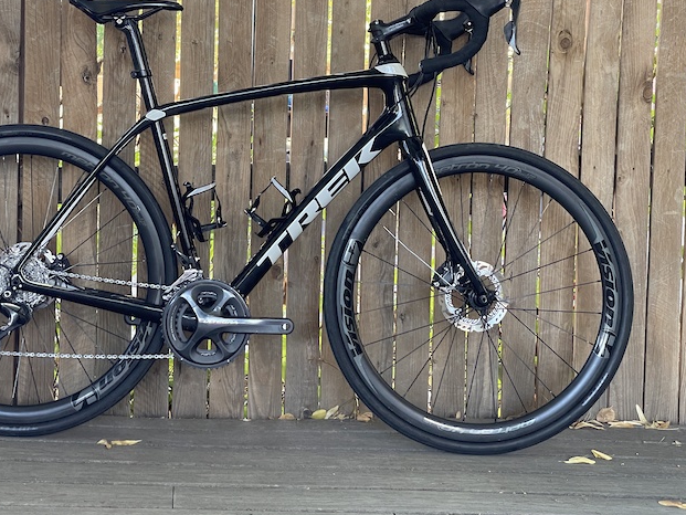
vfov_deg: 21.9
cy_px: 187
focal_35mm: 67
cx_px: 251
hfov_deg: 28.8
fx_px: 1328
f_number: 2
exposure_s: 1/60
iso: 200
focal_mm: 6
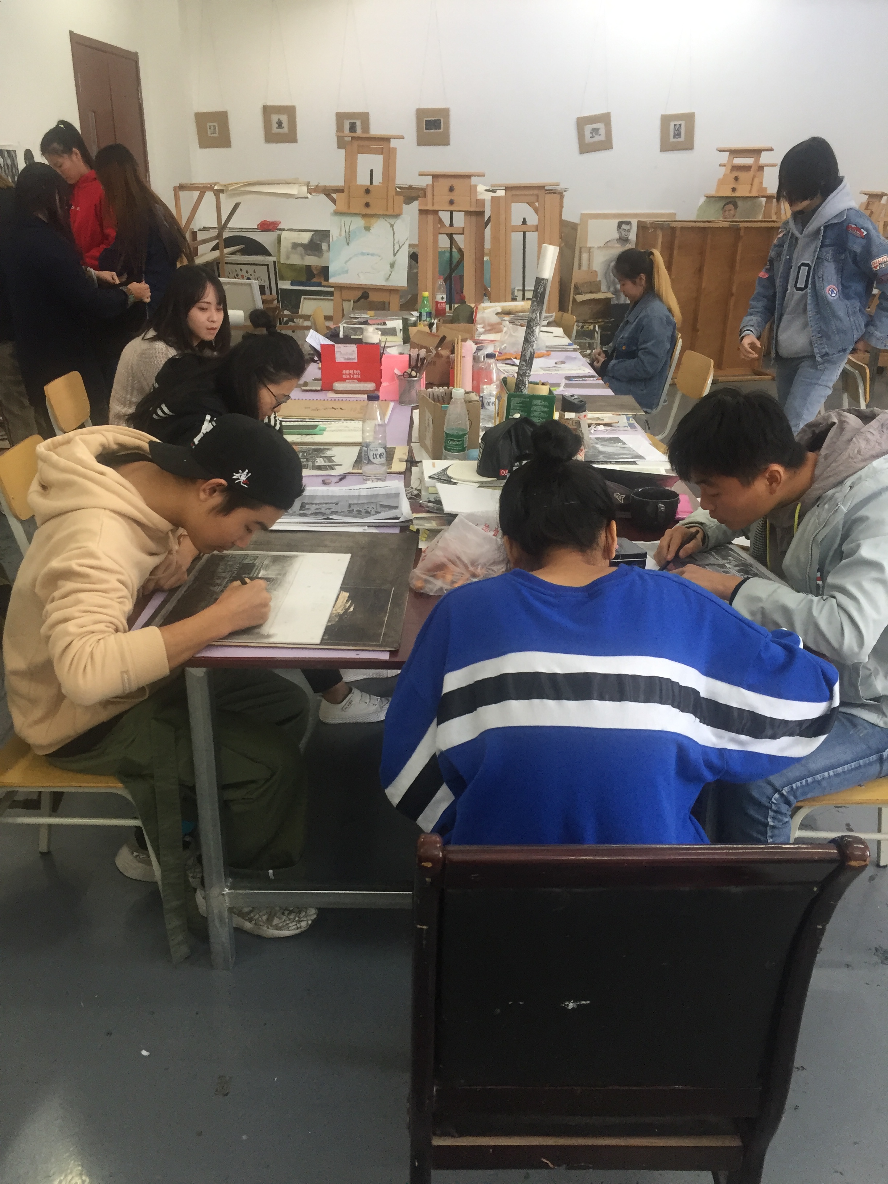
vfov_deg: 61.7
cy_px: 592
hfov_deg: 48.2
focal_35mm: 29
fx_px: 992
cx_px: 444
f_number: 2.2
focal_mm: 4.15
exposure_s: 1/33
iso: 64
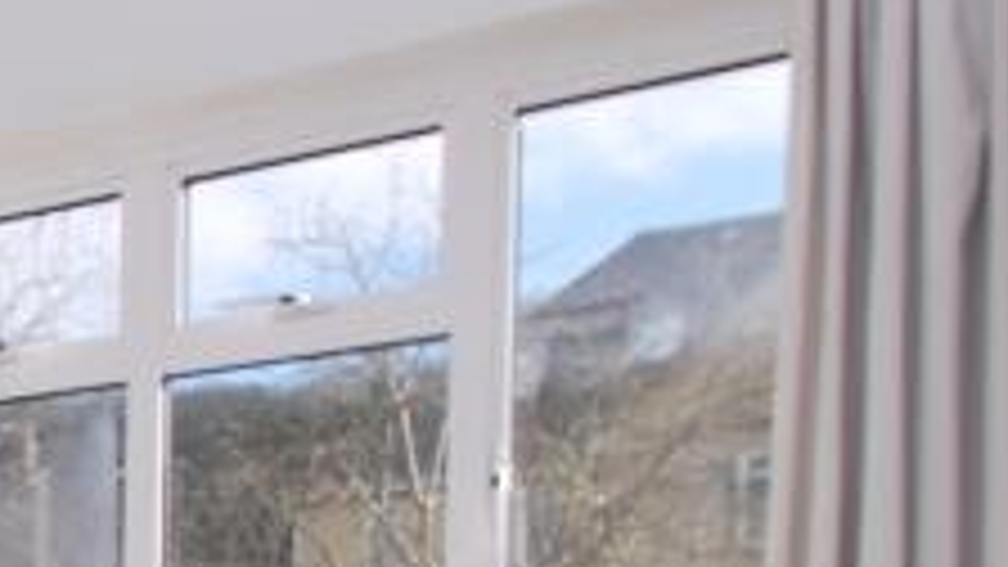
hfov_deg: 24.0
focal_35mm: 72
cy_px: 880
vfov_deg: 15.3
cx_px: -446
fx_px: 1924
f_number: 7.1
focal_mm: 10
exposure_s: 1/200
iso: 100
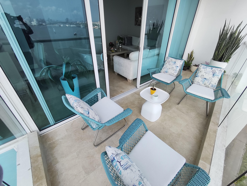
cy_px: 93
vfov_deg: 81.8
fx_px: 107
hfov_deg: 98.1
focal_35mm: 15
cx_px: 124
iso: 50
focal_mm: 1.65
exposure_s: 1/417
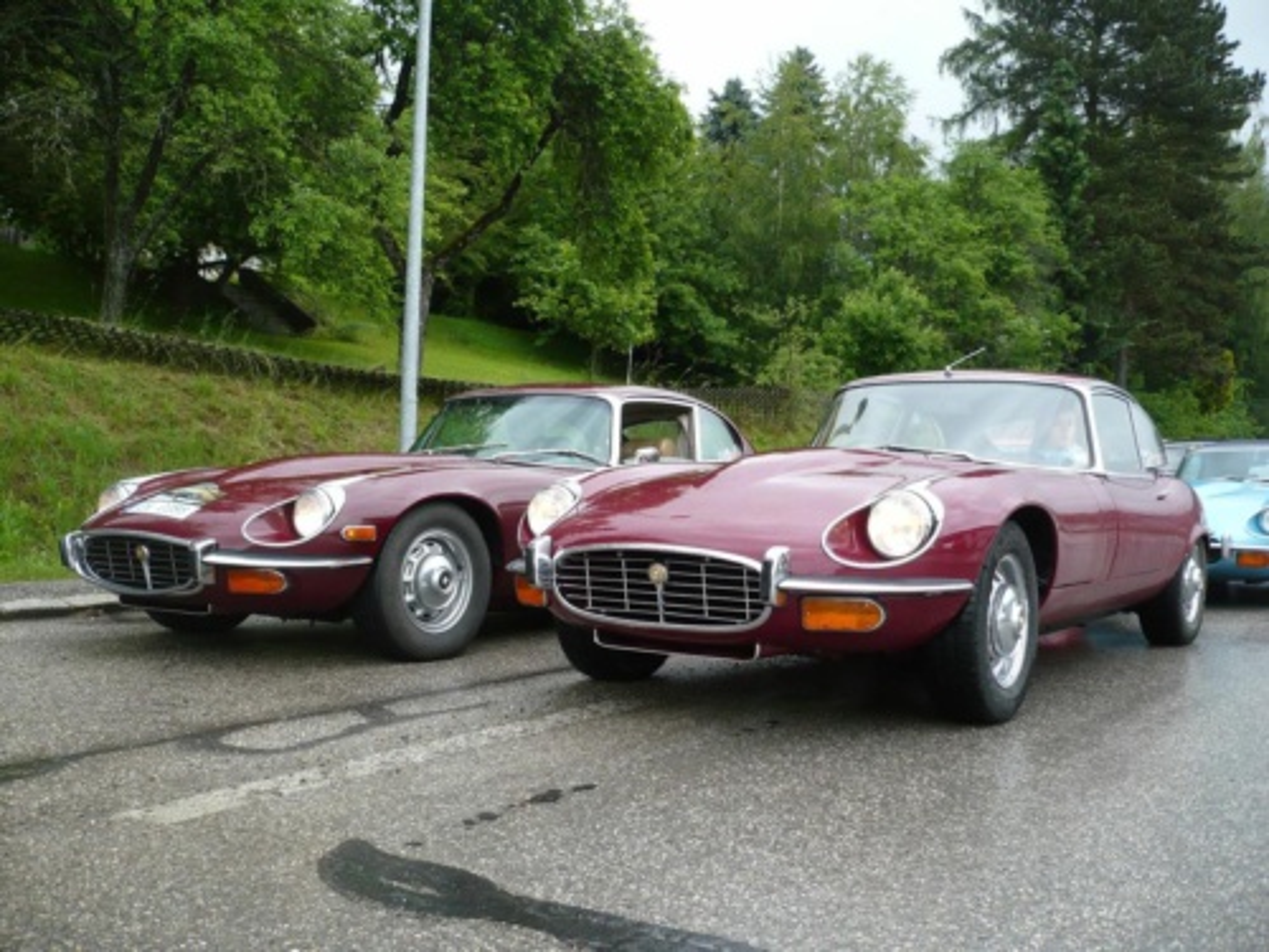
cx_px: 634
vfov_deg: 40.7
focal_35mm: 35
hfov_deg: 52.6
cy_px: 476
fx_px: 1283
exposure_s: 1/200
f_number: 2.8
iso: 100
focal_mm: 5.8
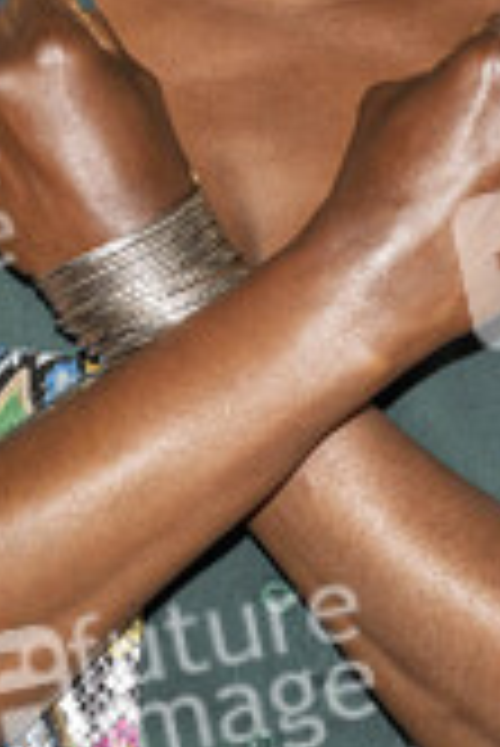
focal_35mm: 272
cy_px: 18
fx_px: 5654
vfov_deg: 7.5
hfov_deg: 5.1
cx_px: 275
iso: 800
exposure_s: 1/200
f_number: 4.5
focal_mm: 113
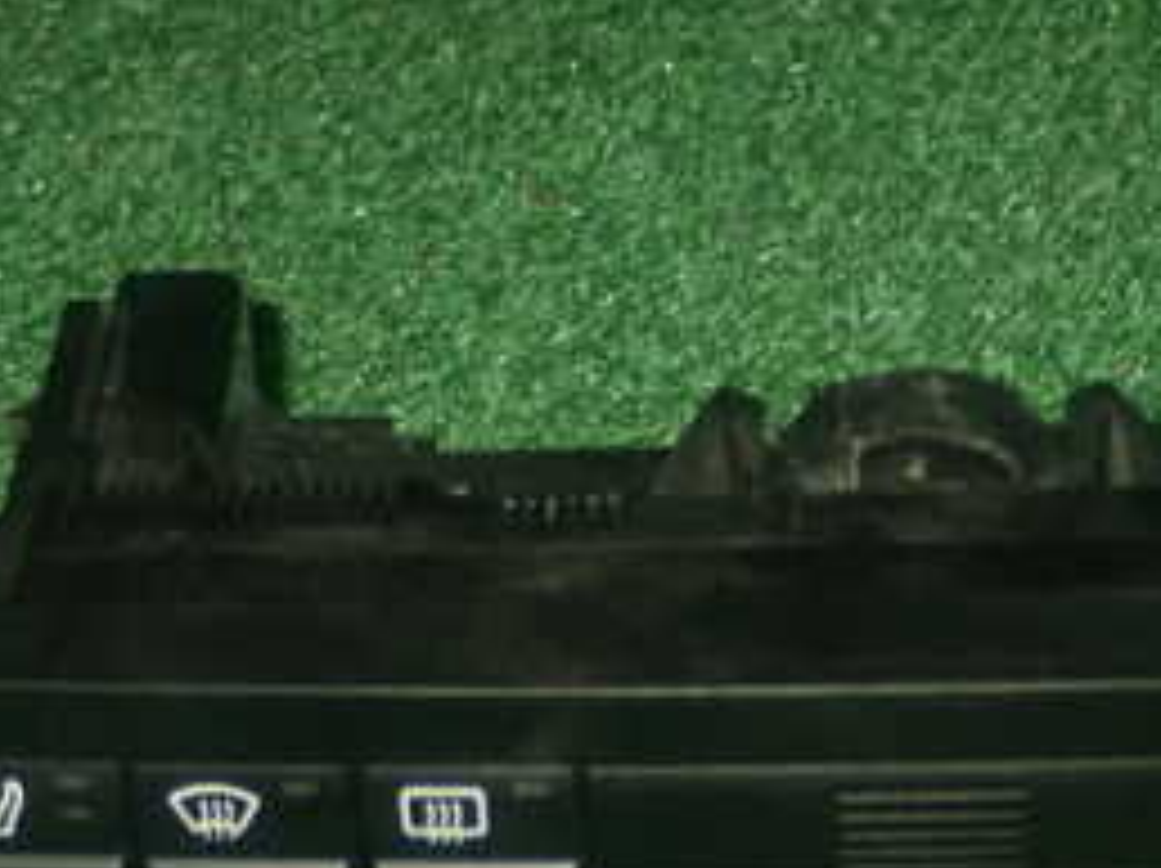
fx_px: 4524
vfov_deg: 10.9
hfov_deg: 14.6
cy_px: 751
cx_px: 878
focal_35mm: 135
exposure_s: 1/60
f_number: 10
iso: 1000
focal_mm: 10.35
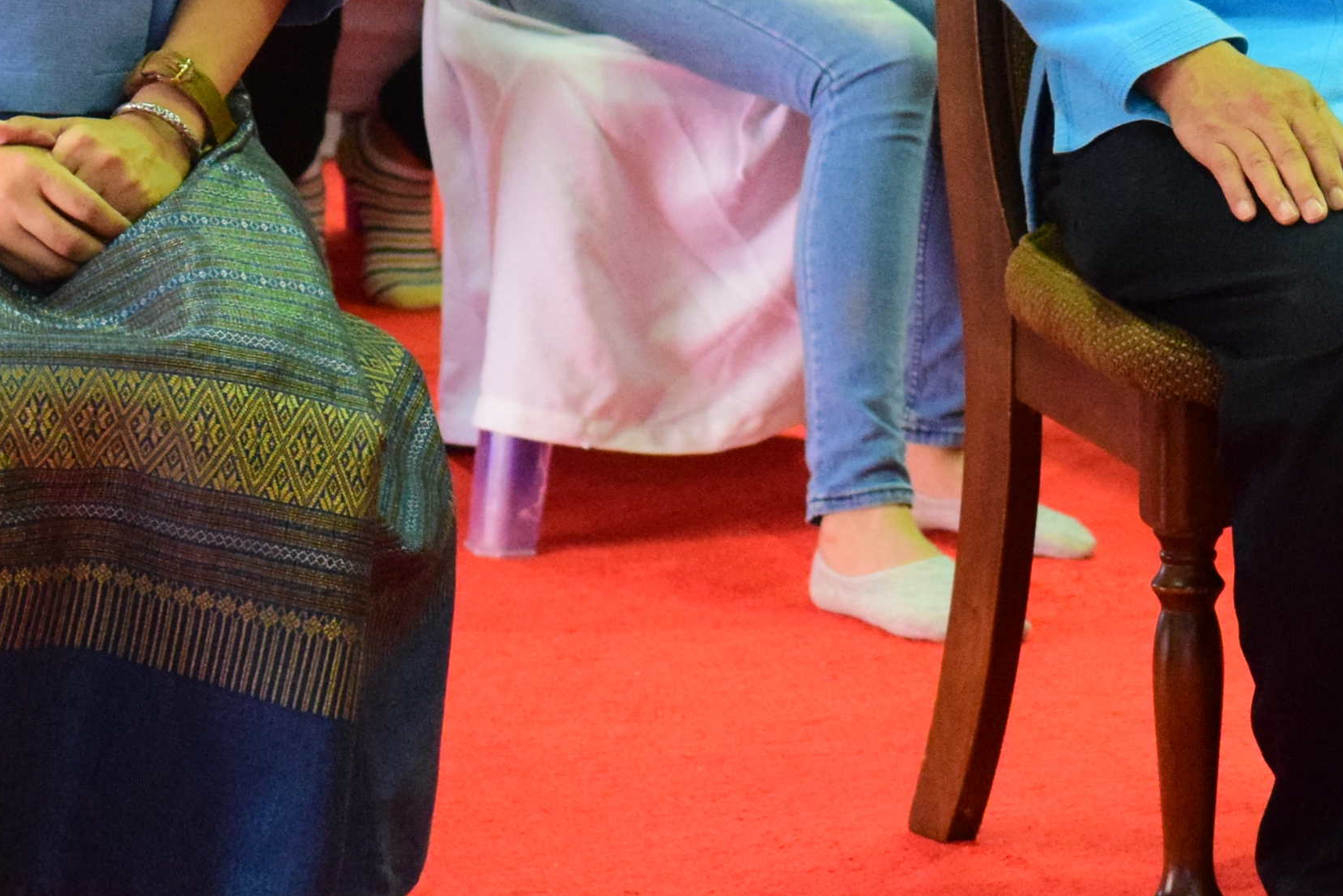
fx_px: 7538
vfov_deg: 6.7
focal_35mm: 202
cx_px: 1258
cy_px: -242
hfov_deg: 10.1
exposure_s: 1/250
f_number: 4
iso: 5000
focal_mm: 50
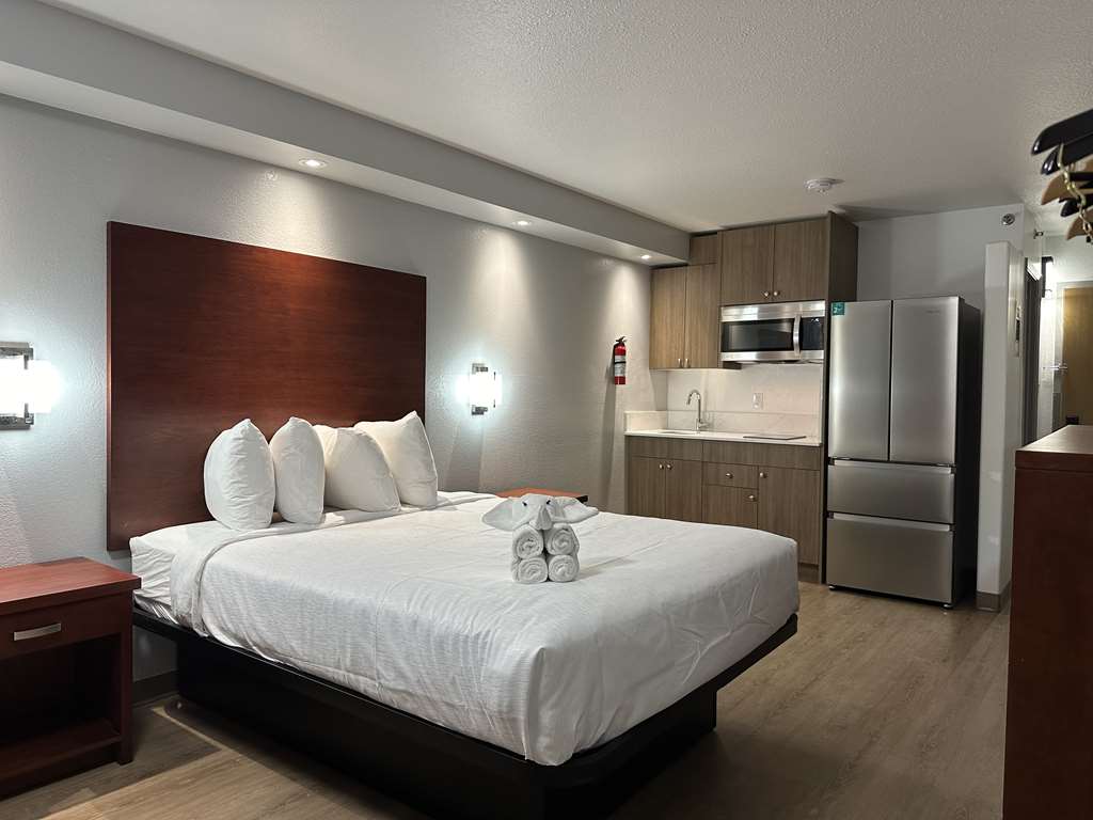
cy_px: 410
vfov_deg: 56.8
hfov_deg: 71.6
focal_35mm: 24
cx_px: 546
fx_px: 758
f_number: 1.78
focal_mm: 6.86
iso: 160
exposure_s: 1/120
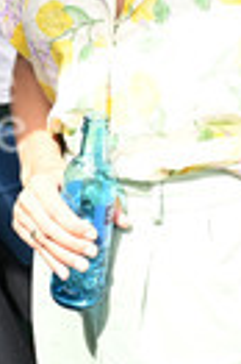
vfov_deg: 18.1
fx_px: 1107
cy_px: -3
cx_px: 186
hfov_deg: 12.4
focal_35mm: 110
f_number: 7.1
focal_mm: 36
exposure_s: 1/200
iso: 250
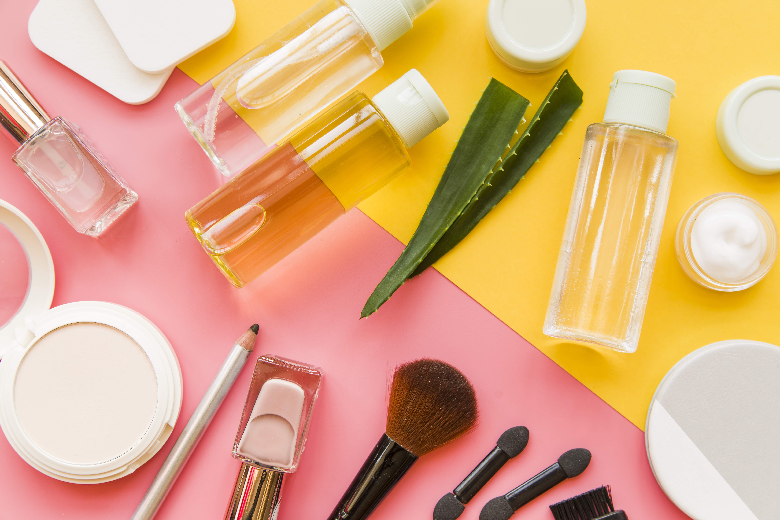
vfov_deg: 24.2
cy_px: 255
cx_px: 387
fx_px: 1213
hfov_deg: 35.6
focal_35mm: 56
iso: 100
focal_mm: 55
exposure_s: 1/4
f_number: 8
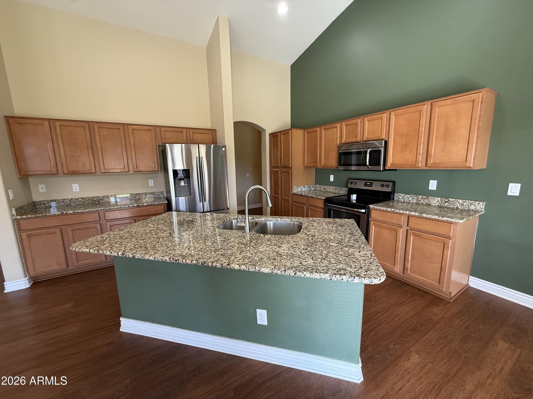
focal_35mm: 14
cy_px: 200
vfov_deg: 85.7
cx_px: 266
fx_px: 216
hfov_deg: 102.1
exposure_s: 1/60
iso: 200
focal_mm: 2.22
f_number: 2.2
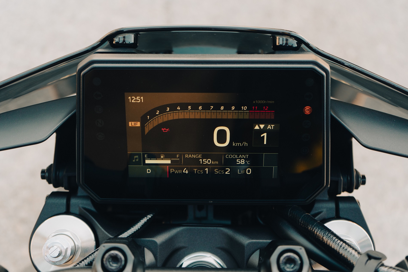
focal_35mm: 47
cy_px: 136
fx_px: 533
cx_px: 204
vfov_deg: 28.6
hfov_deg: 41.9
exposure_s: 1/250
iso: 400
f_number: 4.5
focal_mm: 47
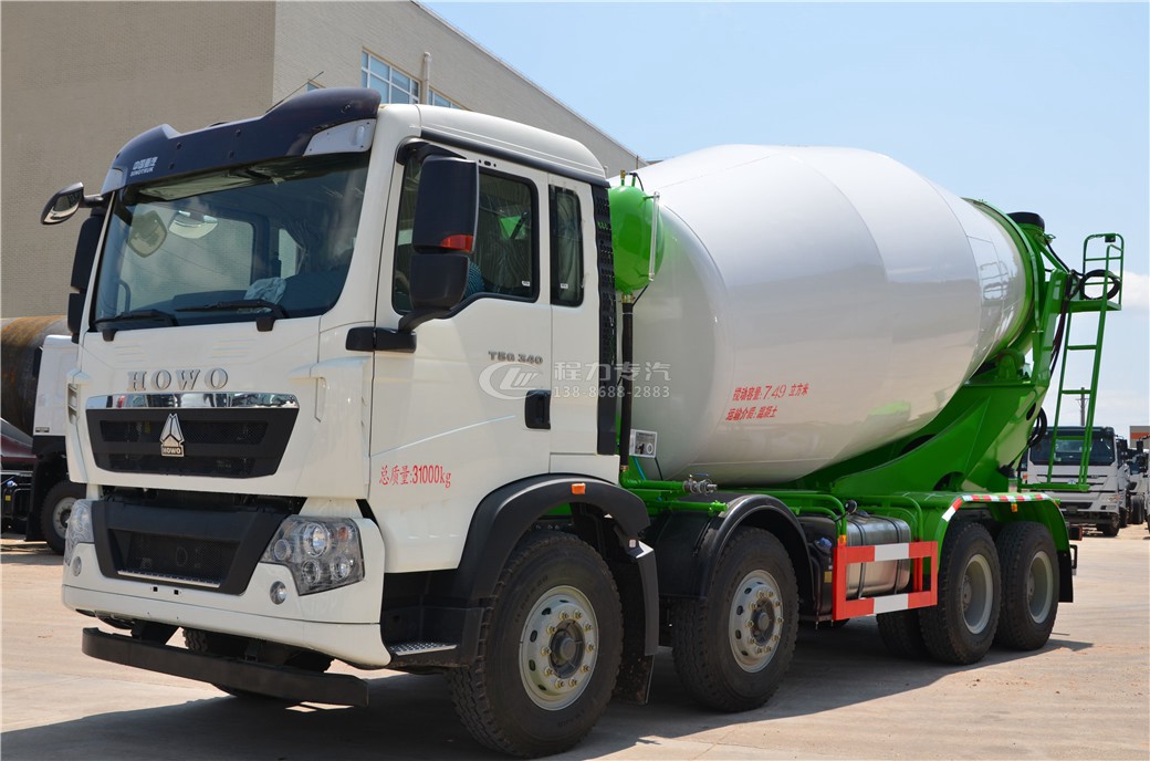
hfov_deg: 46.5
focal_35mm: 42
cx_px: 575
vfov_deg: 31.7
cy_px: 380
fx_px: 1338
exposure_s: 1/250
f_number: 8
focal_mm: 28
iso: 100
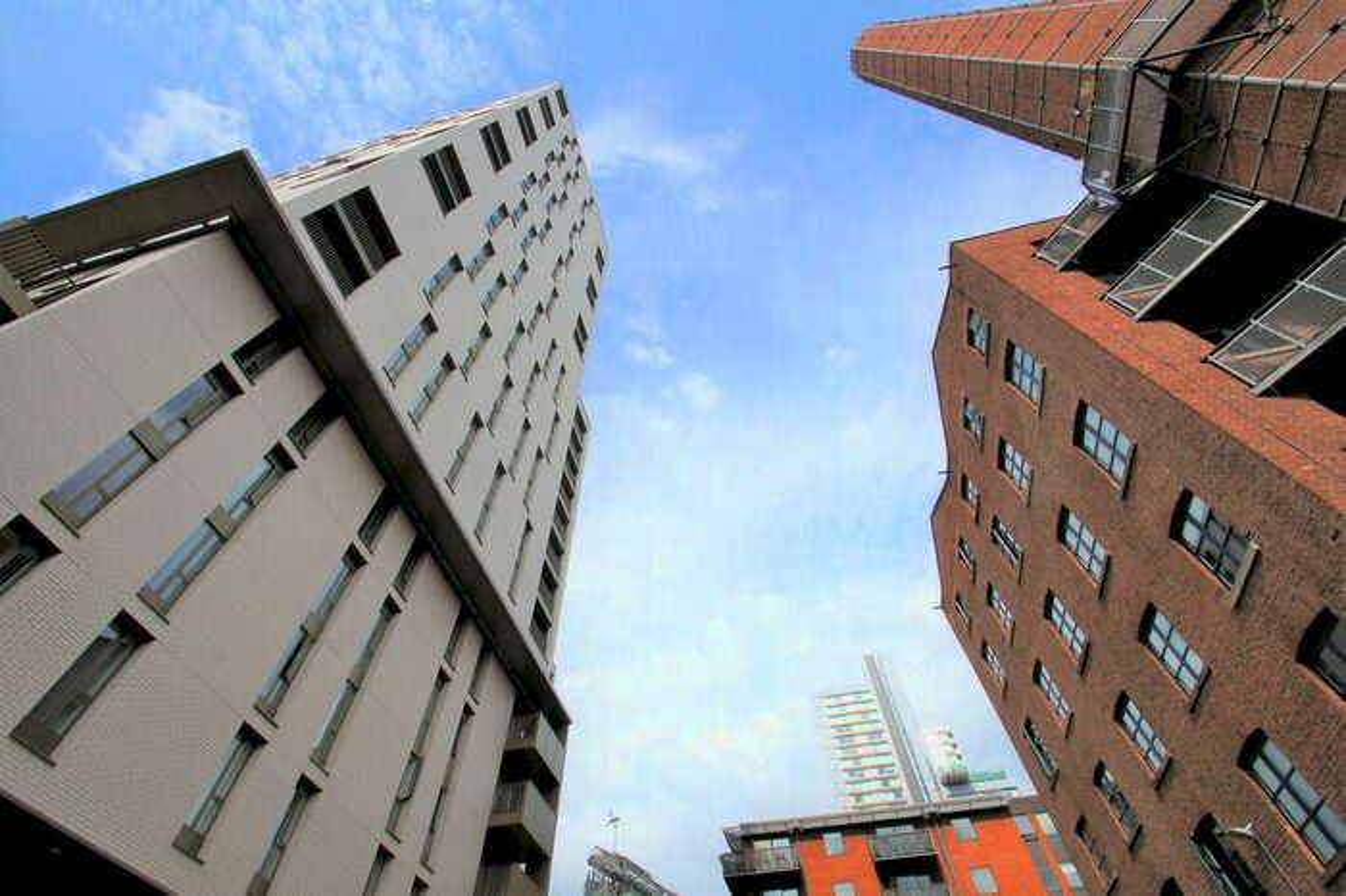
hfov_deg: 100.4
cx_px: 673
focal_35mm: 15
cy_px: 448
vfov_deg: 77.3
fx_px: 561
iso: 100
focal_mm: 10
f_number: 11
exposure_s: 1/200
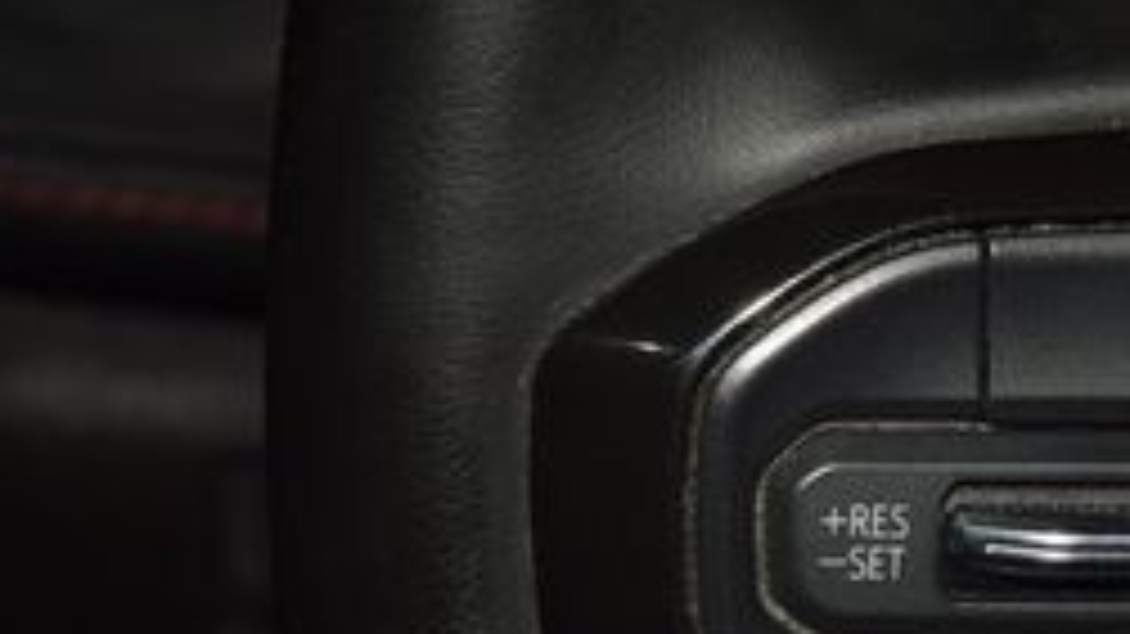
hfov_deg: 7.6
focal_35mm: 280
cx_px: 1310
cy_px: 357
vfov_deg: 4.3
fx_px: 8387
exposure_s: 1/125
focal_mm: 70
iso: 100
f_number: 8
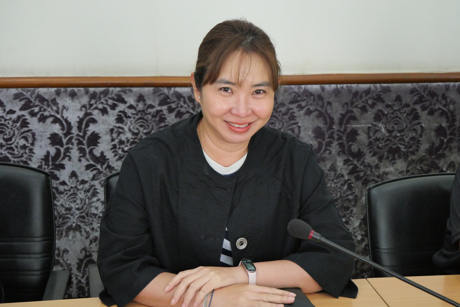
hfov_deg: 34.5
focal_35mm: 58
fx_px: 742
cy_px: 154
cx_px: 230
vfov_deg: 23.4
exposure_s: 1/160
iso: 3200
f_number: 4.7
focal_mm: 28
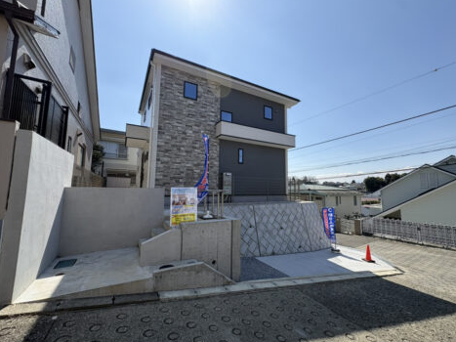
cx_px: 242
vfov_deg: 81.7
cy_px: 169
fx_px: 198
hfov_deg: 98.1
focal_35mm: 15
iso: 40
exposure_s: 1/1976
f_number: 2.2
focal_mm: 2.22
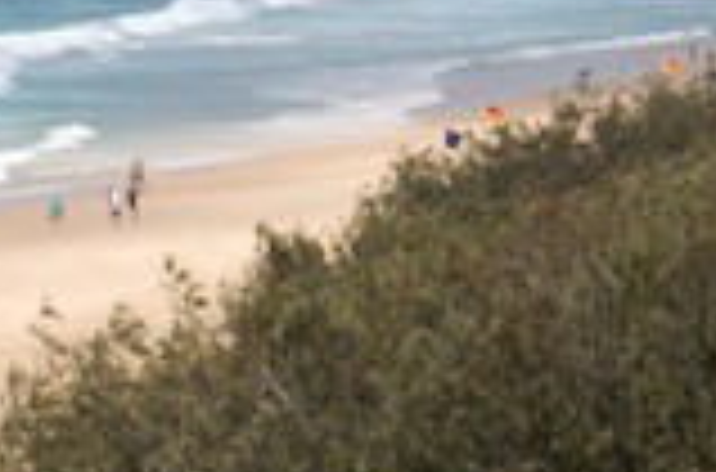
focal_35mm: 312
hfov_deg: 6.6
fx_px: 6185
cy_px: -40
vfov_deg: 4.4
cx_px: 739
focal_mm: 55
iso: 320
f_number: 13
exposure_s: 1/640
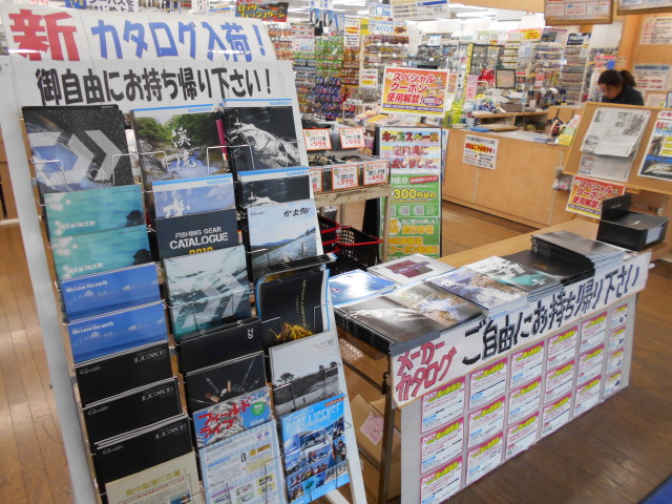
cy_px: 252
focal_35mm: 26
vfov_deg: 53.1
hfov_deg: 67.3
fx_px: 505
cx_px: 336
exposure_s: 1/30
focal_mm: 4.6
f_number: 3.2
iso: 160
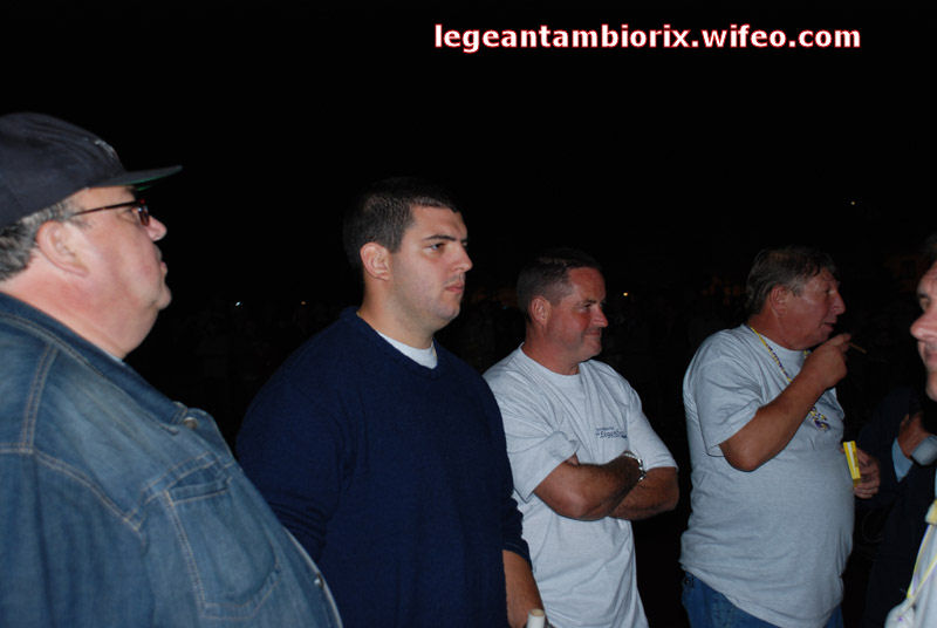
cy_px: 314
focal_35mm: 48
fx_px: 1251
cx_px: 468
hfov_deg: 41.1
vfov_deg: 28.2
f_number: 4.2
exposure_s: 1/60
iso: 200
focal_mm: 32
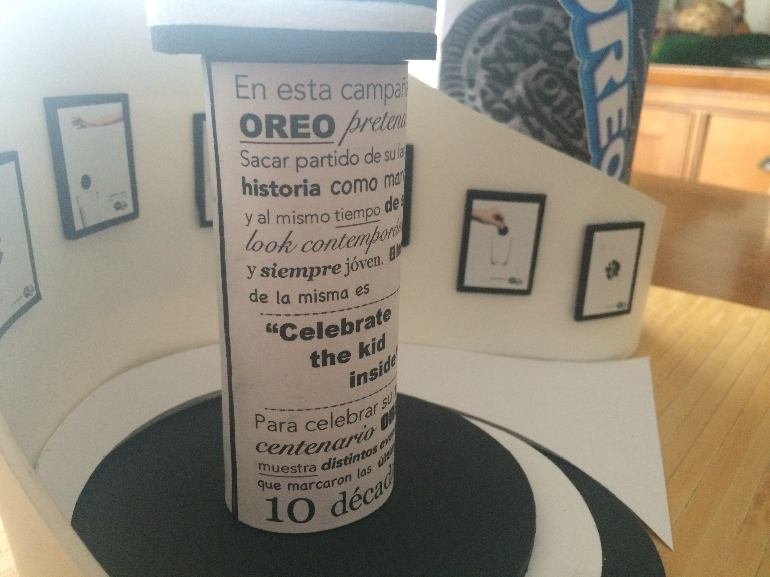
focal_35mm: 29
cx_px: 385
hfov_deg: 61.7
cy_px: 288
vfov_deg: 48.2
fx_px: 645
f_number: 2.2
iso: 320
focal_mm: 4.15
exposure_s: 1/15
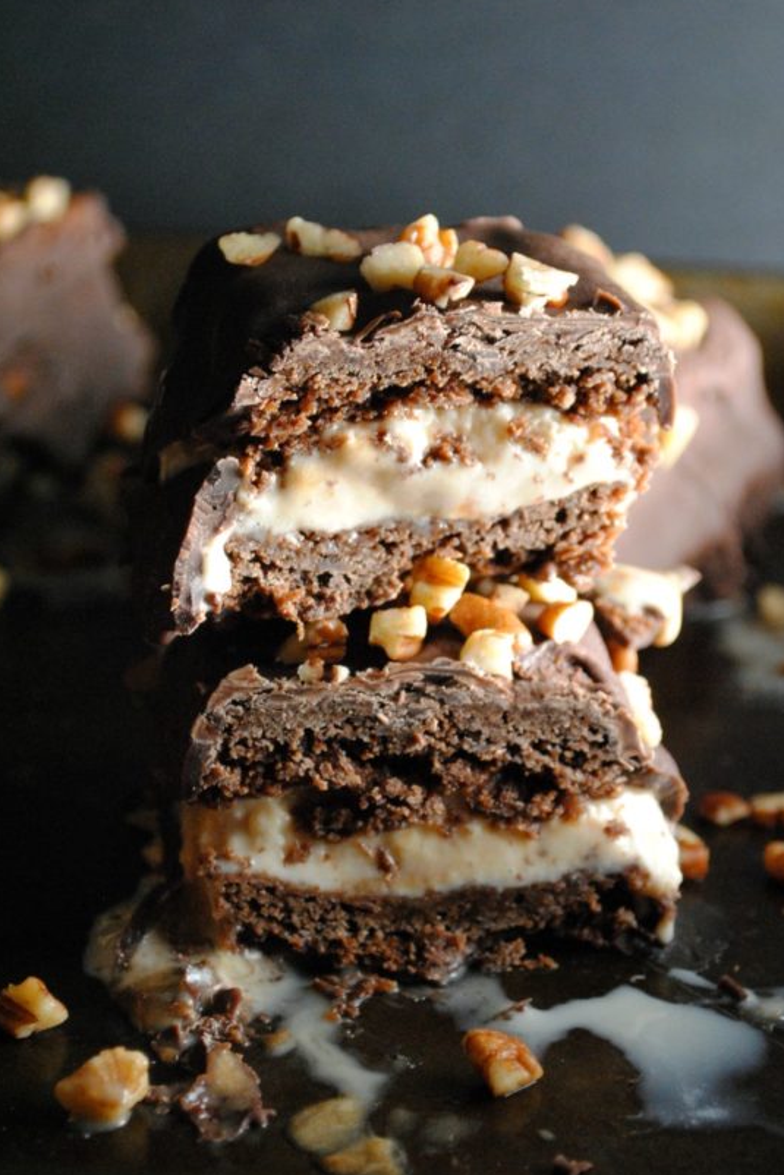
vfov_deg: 22.1
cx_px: 446
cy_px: 551
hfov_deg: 14.9
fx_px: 3004
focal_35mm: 92
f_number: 5.6
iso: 1250
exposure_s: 1/30
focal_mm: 48
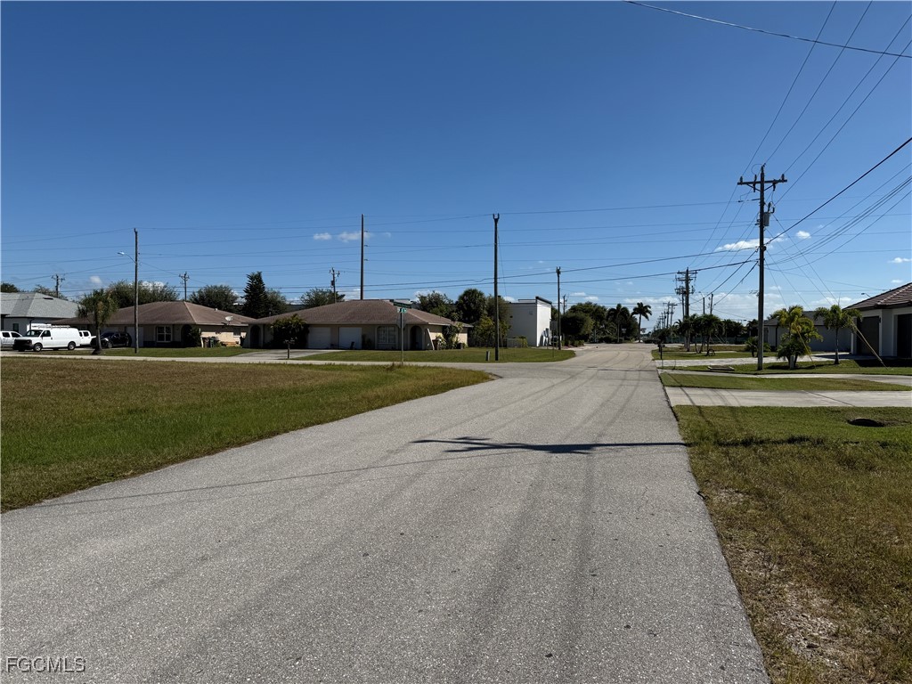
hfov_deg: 71.6
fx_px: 632
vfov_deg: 56.8
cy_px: 342
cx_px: 456
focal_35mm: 24
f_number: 1.78
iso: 80
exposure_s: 1/9091
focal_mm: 6.76
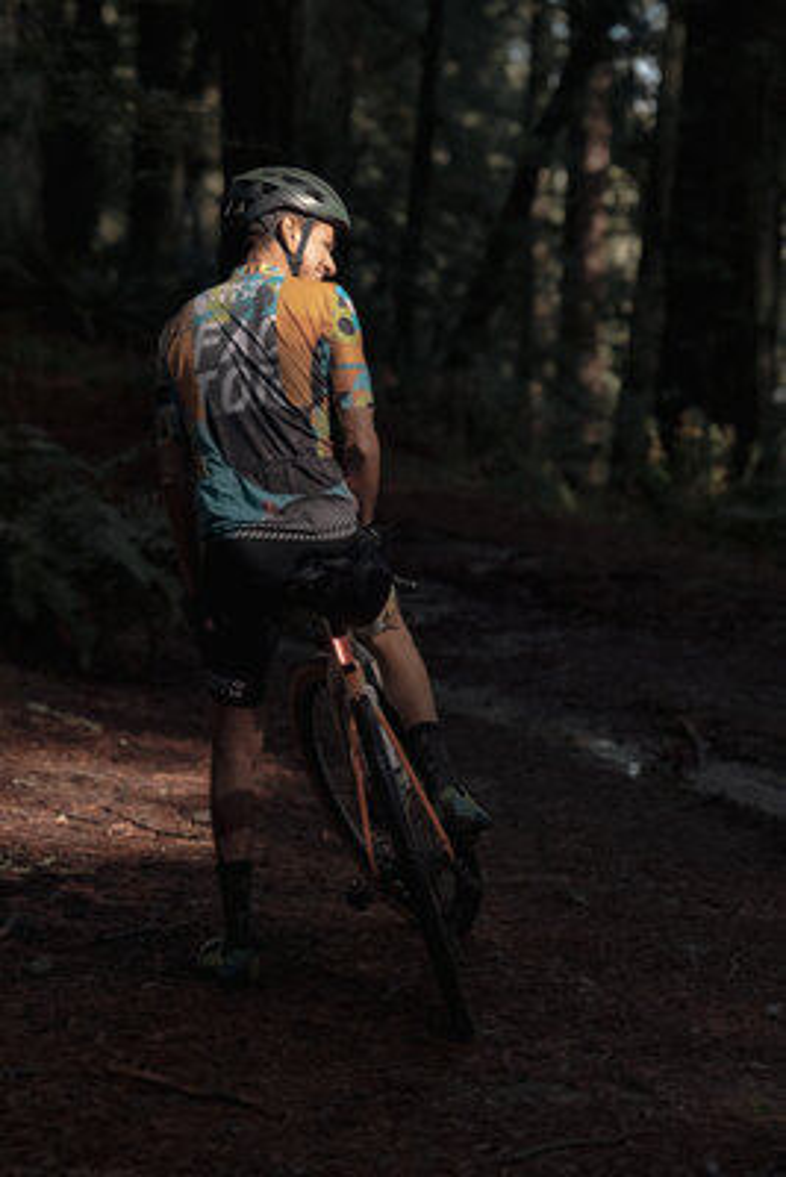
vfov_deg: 17.9
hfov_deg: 12.0
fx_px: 3730
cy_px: 588
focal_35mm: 114
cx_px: 393
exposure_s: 1/1600
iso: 500
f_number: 4
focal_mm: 114
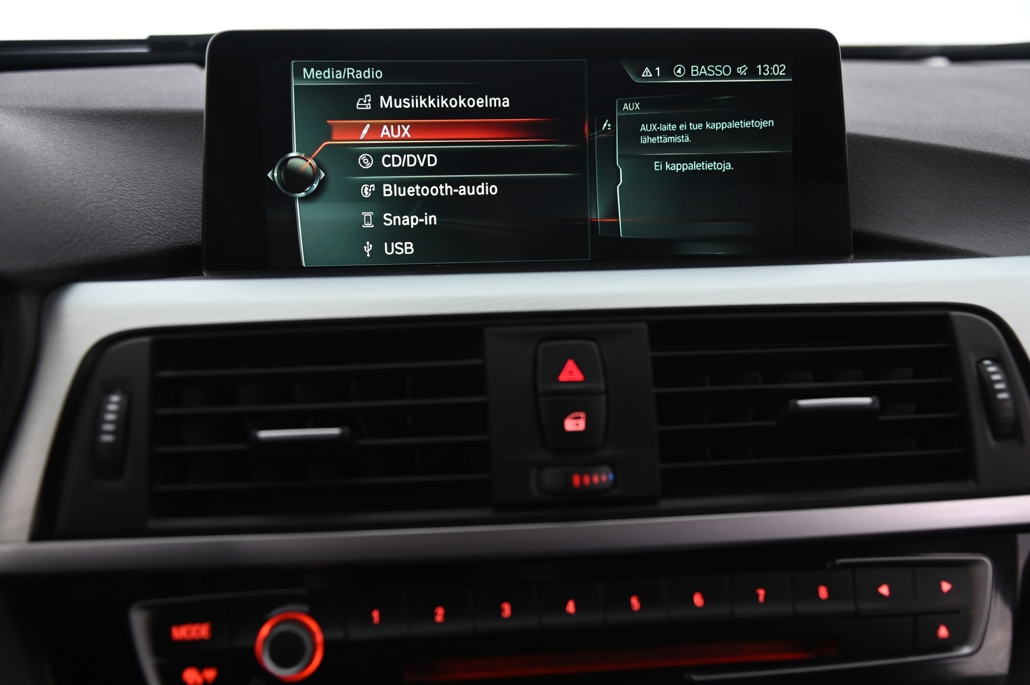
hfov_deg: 44.5
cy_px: 342
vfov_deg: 30.5
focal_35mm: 44
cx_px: 515
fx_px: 1258
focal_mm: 44
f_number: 4
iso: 2000
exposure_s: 1/30
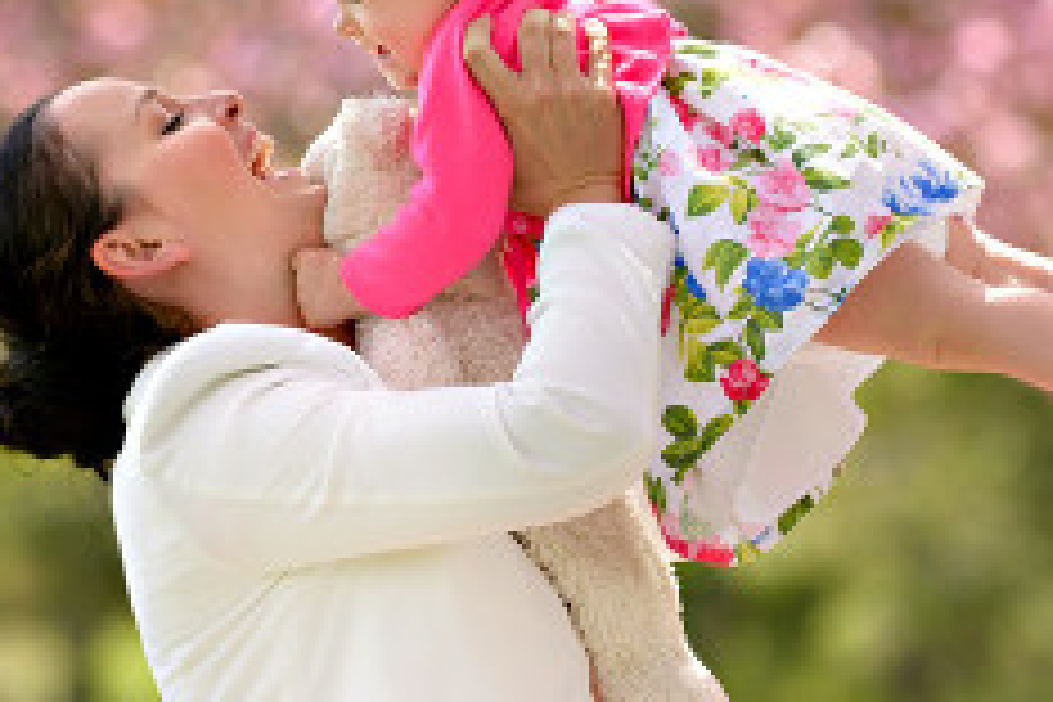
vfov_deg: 3.3
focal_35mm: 411
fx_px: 12021
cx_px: 477
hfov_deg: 5.0
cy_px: 90
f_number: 2.8
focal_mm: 125
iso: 200
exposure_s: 1/1250
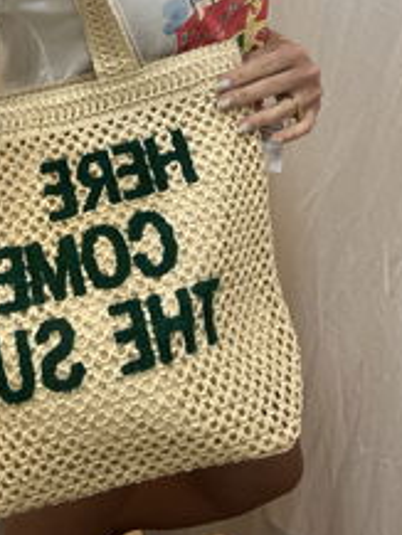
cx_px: 64
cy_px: -38
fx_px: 990
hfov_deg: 22.5
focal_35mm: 64
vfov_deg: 27.9
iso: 80
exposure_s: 1/100
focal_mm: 5.7
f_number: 1.5
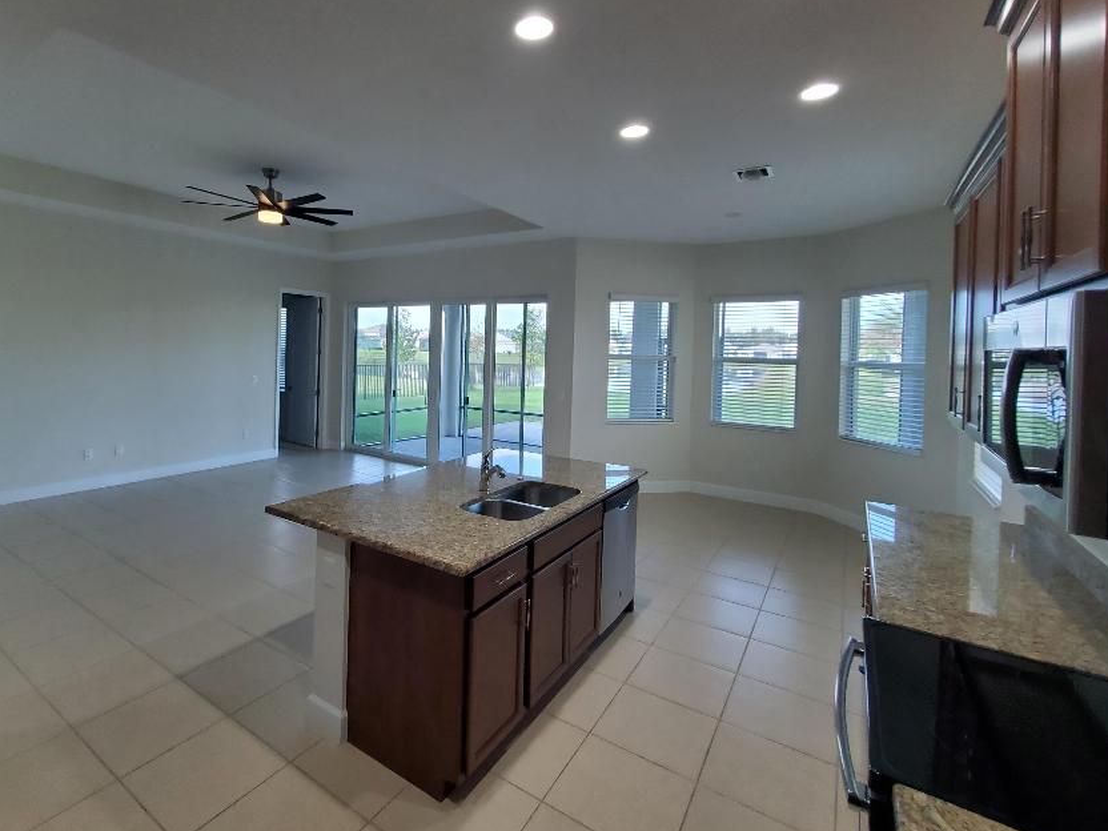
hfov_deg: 93.7
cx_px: 466
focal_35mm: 16
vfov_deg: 77.6
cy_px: 354
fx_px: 512
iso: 160
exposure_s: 1/59
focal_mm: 1.8
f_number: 2.2
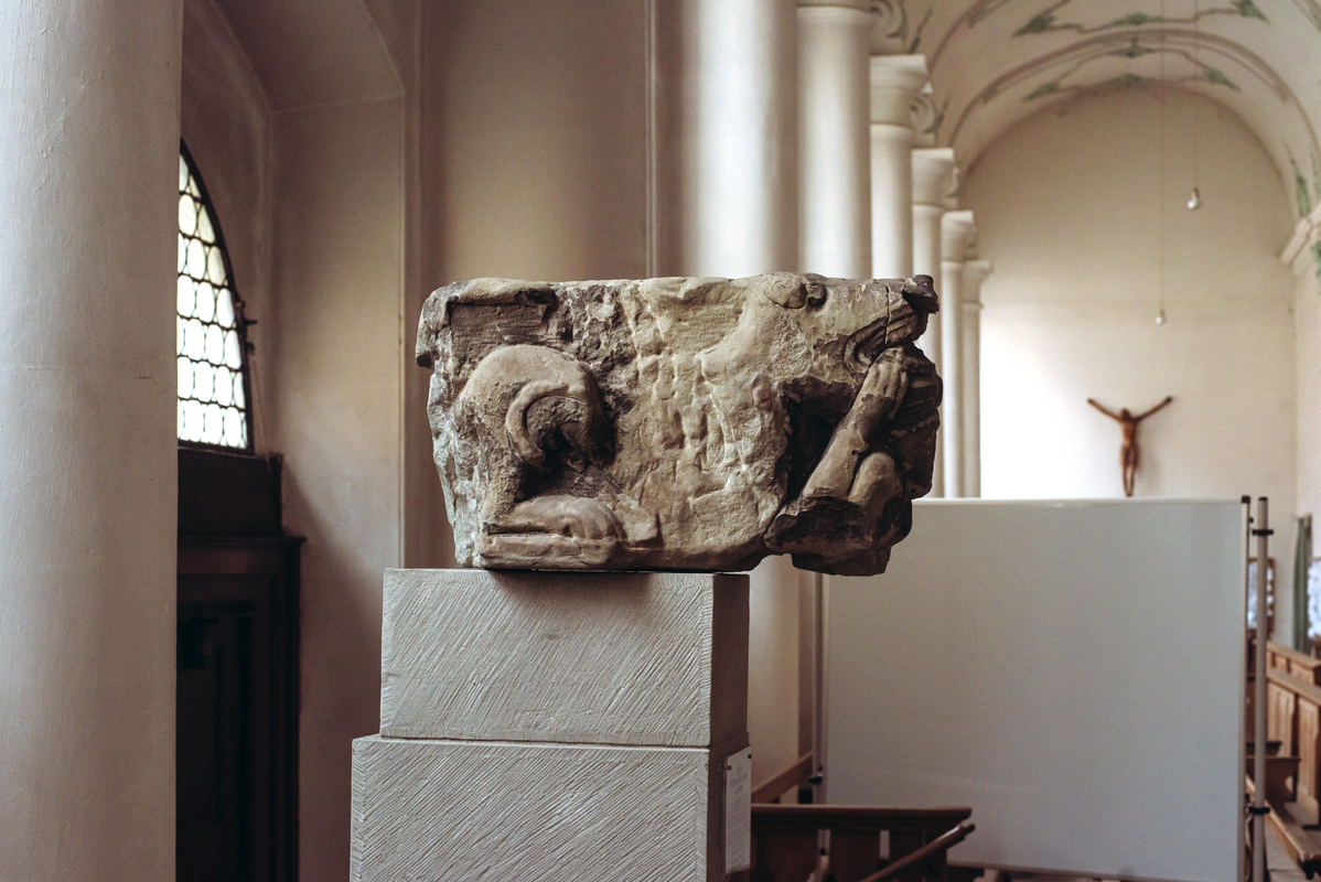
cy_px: 441
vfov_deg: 27.0
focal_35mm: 50
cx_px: 660
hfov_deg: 39.6
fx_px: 1836
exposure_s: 1/100
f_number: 5.6
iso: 800
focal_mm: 50
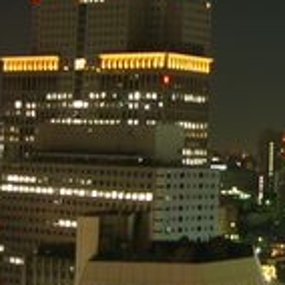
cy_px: 86
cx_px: 393
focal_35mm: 117
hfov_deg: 14.2
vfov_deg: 14.9
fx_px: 1090
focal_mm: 7.6
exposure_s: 4
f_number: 3
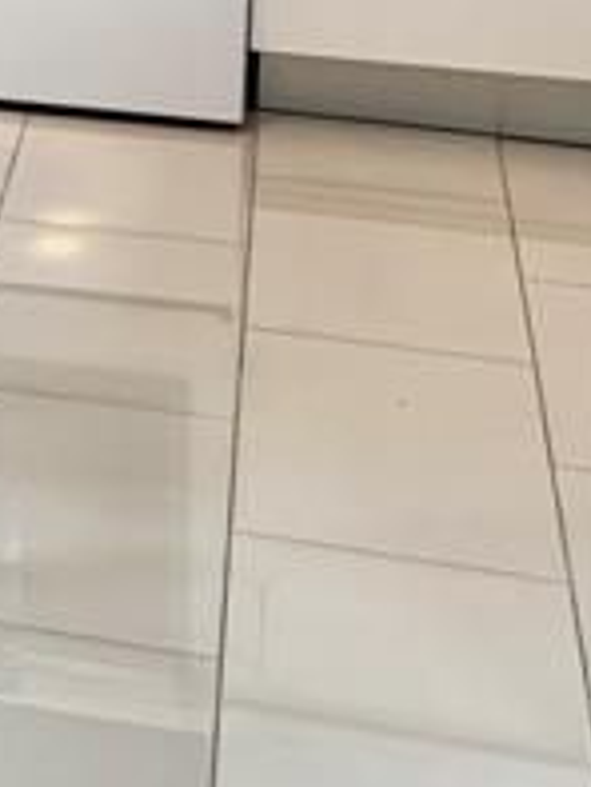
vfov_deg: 13.8
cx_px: -1178
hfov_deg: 9.0
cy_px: -356
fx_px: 3070
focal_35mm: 135
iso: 64
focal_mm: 5.96
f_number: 1.6
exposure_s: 1/60
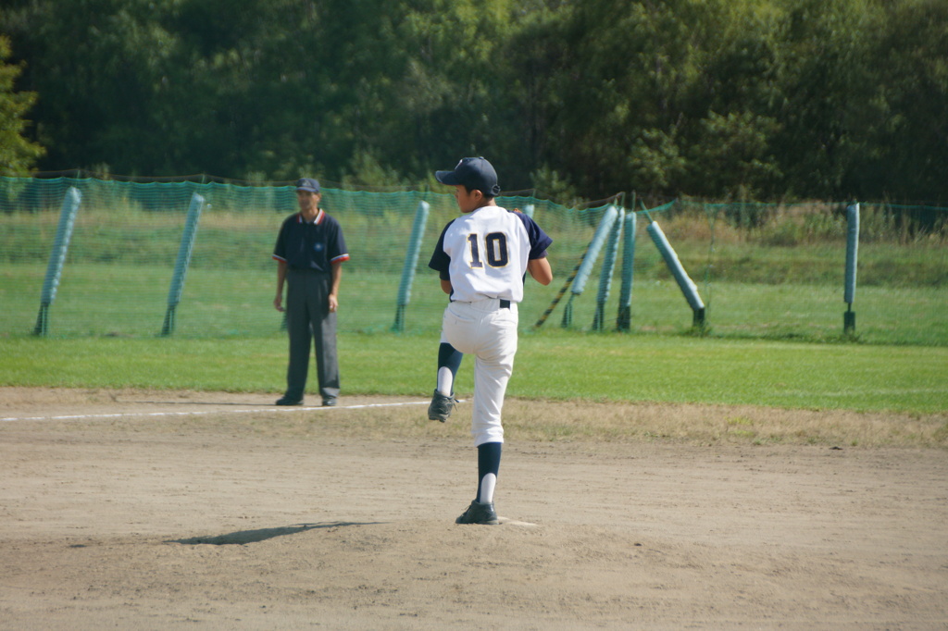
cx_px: 474
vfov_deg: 5.7
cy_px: 316
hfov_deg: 8.6
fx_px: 6318
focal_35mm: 240
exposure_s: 1/1000
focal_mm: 160
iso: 320
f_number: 6.3
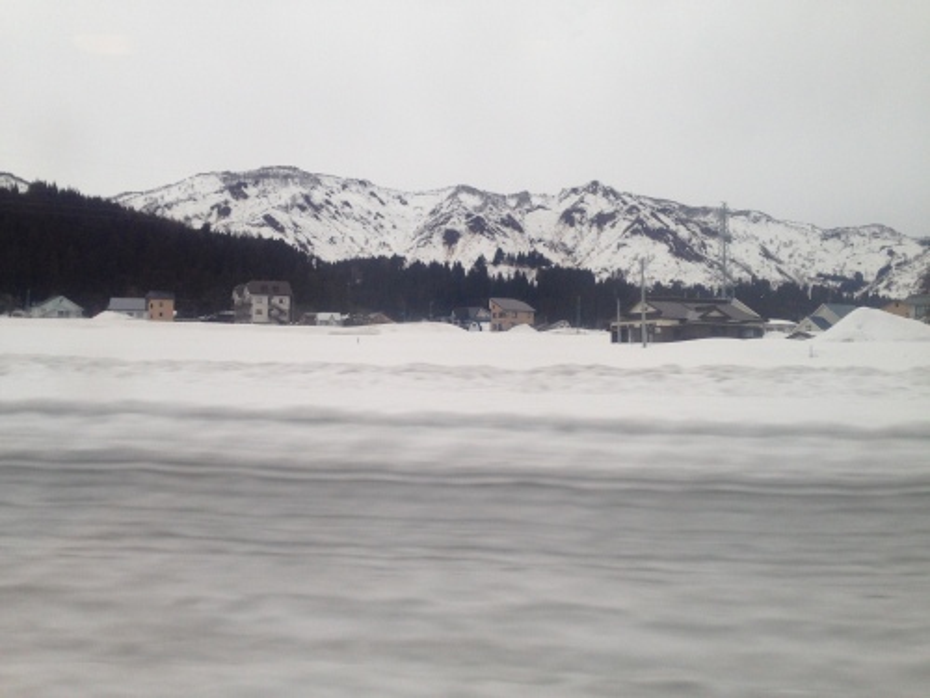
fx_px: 887
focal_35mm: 33
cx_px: 465
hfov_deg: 55.4
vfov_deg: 42.9
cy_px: 349
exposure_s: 1/120
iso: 64
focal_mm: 4.12
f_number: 2.4
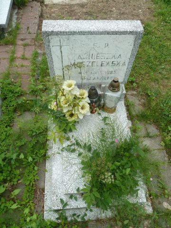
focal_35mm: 25
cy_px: 114
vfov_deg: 69.4
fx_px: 165
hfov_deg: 54.9
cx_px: 86
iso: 80
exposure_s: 1/100
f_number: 4
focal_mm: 4.1
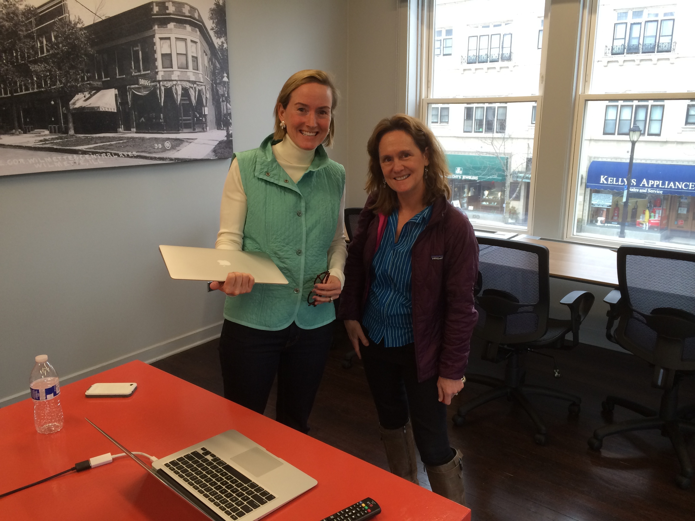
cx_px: 348
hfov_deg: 60.0
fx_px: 602
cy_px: 260
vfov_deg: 46.8
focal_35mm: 30
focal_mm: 4.12
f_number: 2.2
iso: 40
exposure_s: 1/40
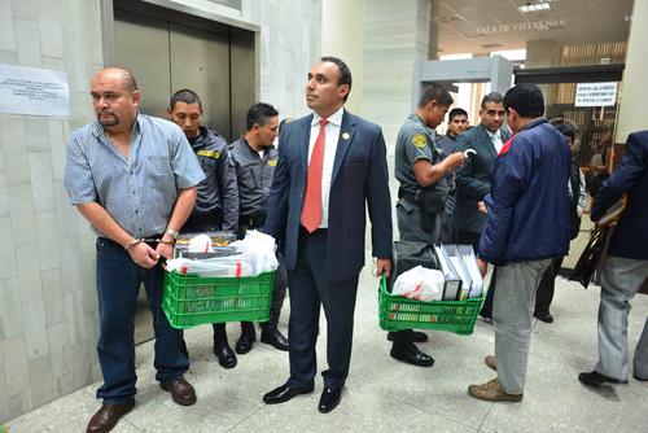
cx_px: 324
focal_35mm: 24
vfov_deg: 53.2
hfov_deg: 73.7
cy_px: 216
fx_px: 432
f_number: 2.8
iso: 2000
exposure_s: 1/80
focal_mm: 24
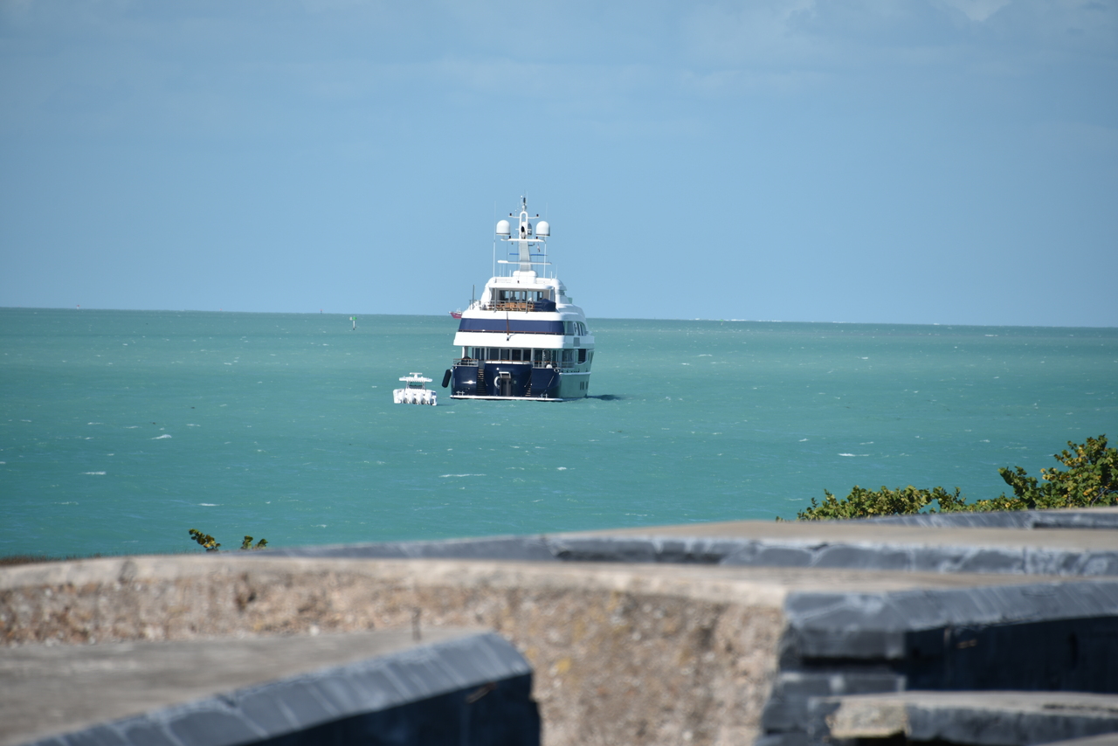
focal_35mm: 300
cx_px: 559
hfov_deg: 6.9
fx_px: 9318
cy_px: 373
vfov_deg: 4.6
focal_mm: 300
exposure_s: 1/640
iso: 100
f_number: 7.1
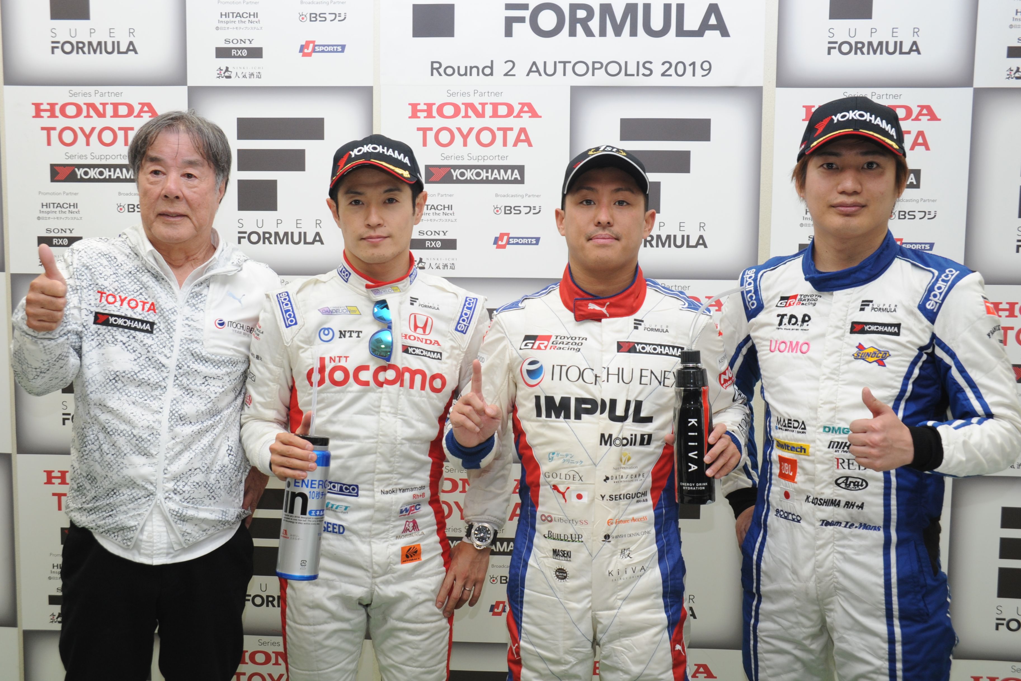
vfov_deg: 37.8
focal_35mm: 35
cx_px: 510
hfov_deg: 54.4
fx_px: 993
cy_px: 340
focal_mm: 35
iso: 800
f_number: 6.7
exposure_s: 1/60
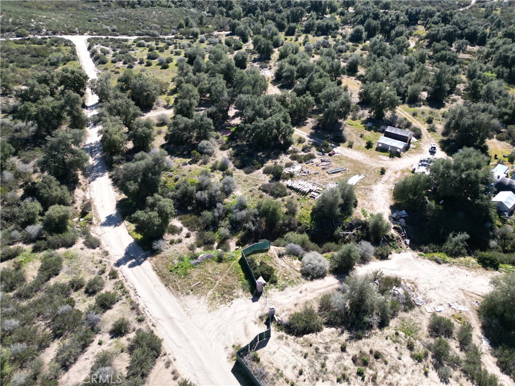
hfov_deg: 71.6
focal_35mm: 24
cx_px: 258
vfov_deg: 56.8
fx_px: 357
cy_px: 193
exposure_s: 1/1500
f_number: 1.7
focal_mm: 6.72
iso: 140
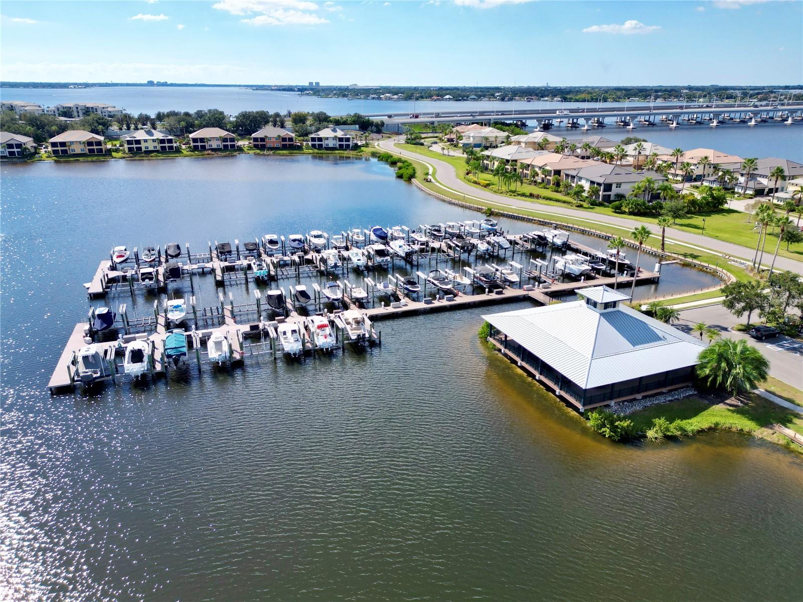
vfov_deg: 56.8
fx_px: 557
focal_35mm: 24
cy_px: 301
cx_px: 402
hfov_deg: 71.6
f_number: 1.7
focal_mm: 6.72
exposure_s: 1/2500
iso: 110
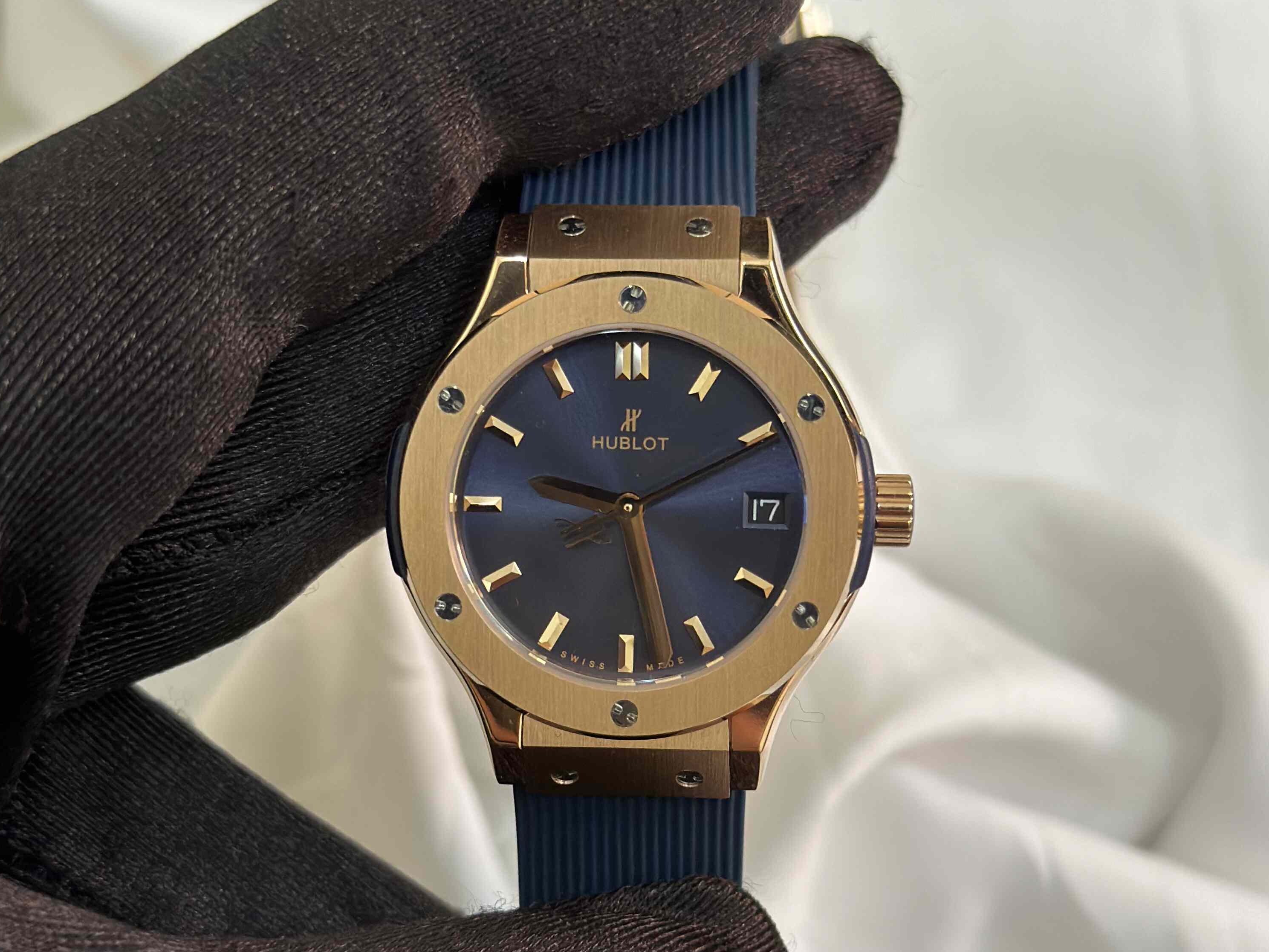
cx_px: 641
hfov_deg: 29.8
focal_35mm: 65
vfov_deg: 22.6
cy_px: 565
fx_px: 2383
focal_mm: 6.86
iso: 200
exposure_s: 1/60
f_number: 1.78
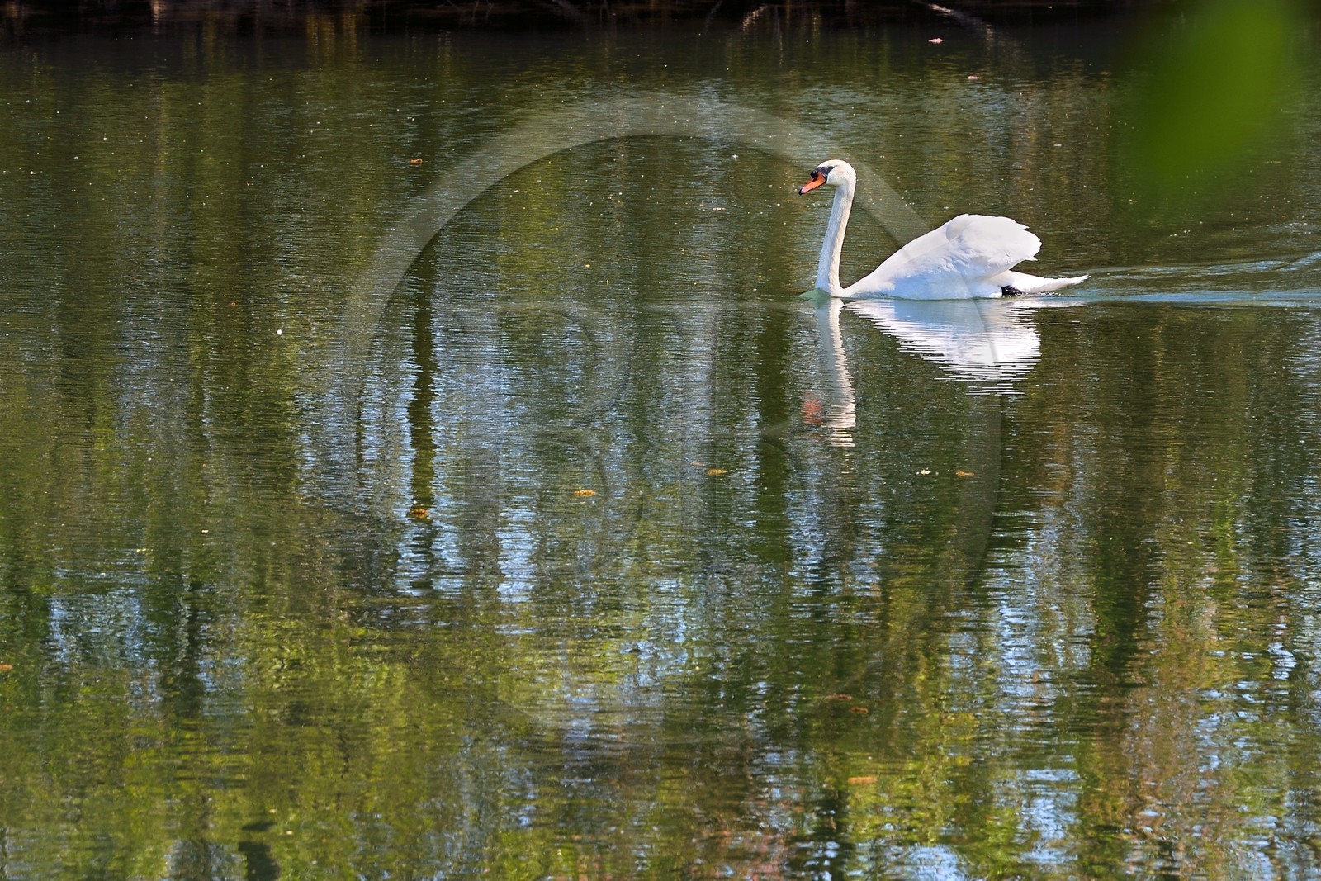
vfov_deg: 6.9
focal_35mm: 200
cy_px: 440
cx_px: 660
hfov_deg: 10.3
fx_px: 7339
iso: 200
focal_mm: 200
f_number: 10
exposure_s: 1/250
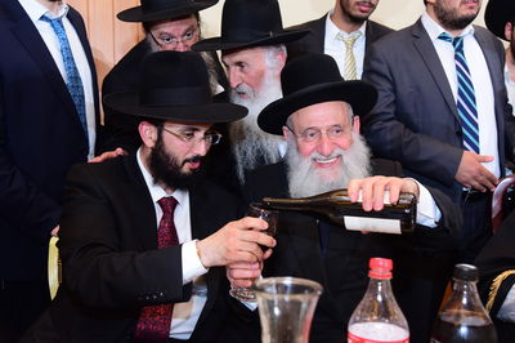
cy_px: 172
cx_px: 258
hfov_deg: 42.8
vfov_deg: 29.2
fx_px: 657
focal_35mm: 46
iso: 2000
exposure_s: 1/125
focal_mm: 46
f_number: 5
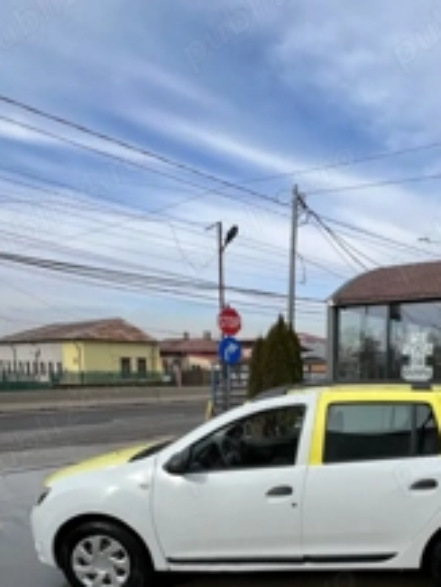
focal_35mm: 24
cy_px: 454
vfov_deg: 66.2
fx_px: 407
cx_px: 322
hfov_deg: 54.6
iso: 32
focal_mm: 1.57
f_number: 1.8
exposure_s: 1/1206
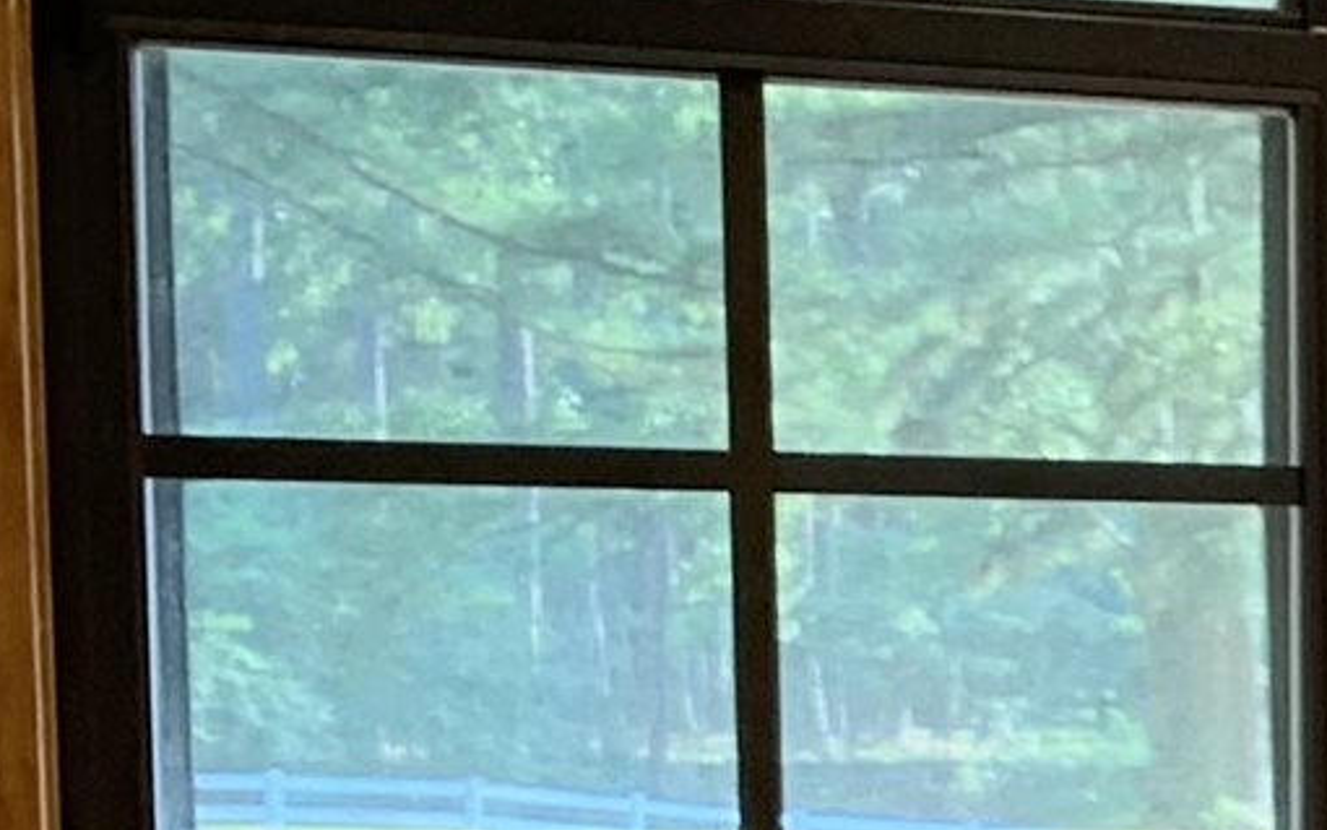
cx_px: 3570
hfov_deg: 10.3
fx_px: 6005
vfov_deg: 7.8
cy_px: 1176
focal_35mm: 166
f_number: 1.8
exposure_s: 1/60
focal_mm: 4.25
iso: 50
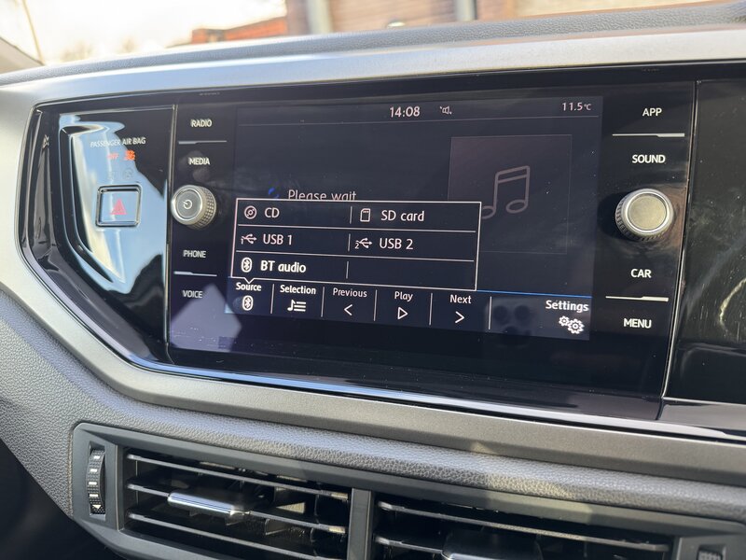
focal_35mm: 24
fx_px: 517
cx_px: 373
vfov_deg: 56.8
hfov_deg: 71.6
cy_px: 280
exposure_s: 1/78
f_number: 1.78
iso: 200
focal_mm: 6.76
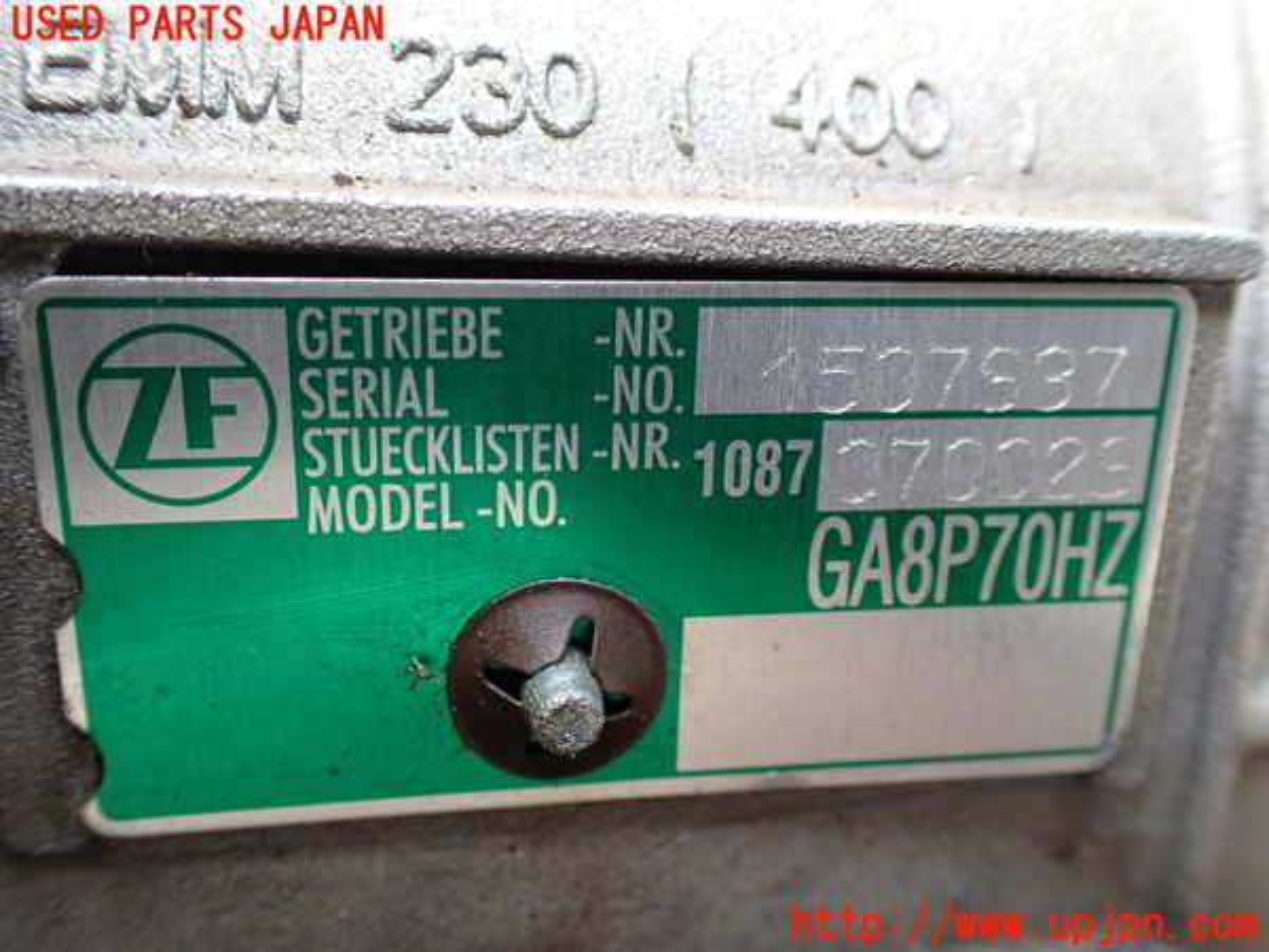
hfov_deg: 60.0
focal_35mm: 30
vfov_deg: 46.8
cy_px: 476
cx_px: 634
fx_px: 1100
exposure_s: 1/125
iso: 250
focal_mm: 5.4
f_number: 2.3
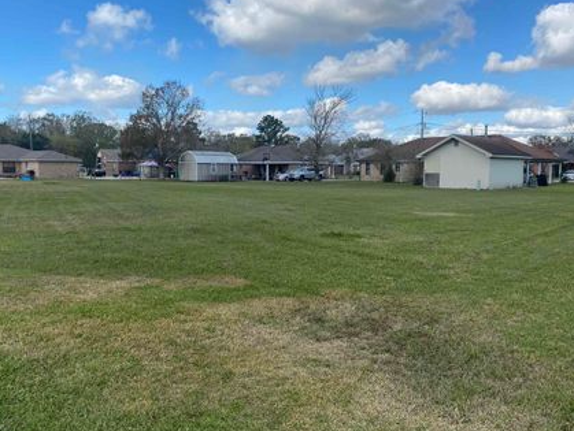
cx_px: 288
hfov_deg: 58.3
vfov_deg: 45.5
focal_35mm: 31
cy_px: 218
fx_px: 514
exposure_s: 1/2463
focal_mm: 4.25
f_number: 1.8
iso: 32
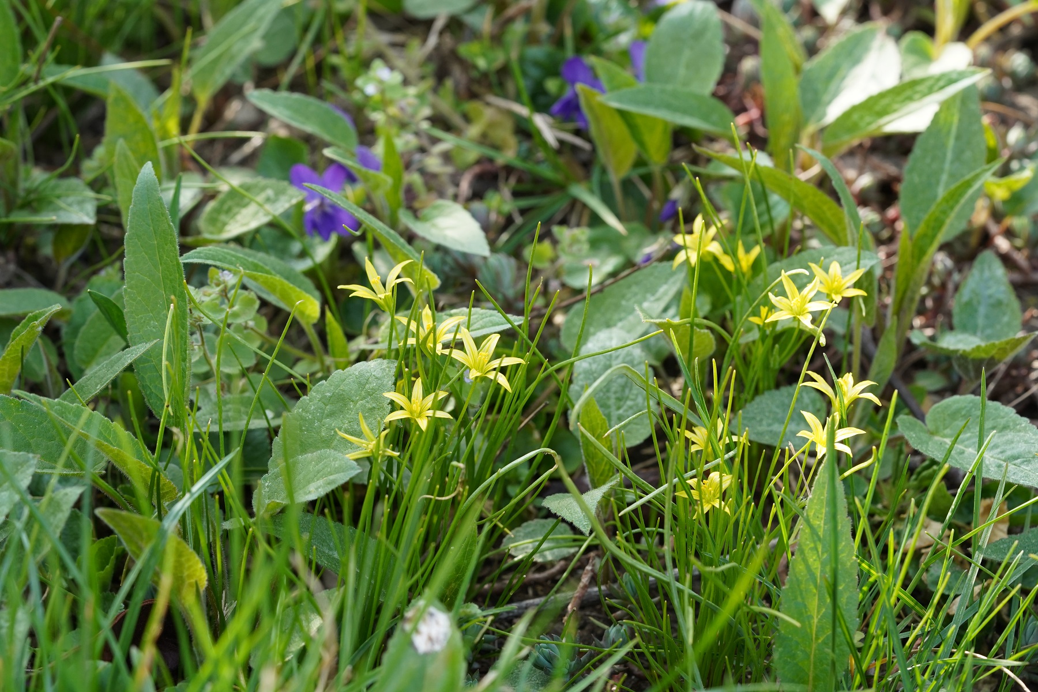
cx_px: 519
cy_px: 346
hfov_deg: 22.6
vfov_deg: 15.2
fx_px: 2595
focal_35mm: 90
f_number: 9
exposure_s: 1/250
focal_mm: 90
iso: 1000
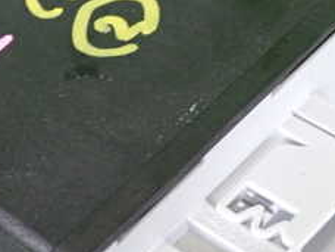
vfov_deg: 13.7
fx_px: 1045
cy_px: 141
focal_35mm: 108
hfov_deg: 18.2
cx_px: 112
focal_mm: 7.31
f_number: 2.8
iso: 640
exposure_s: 1/40
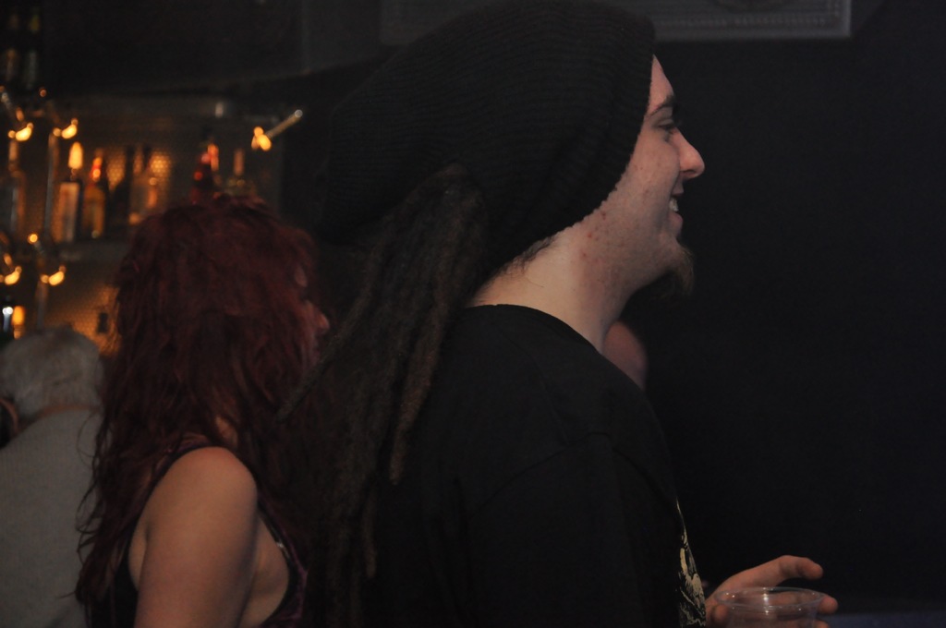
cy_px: 314
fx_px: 1968
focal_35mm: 75
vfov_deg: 18.1
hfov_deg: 27.0
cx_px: 473
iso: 2000
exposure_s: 1/250
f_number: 5
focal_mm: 50
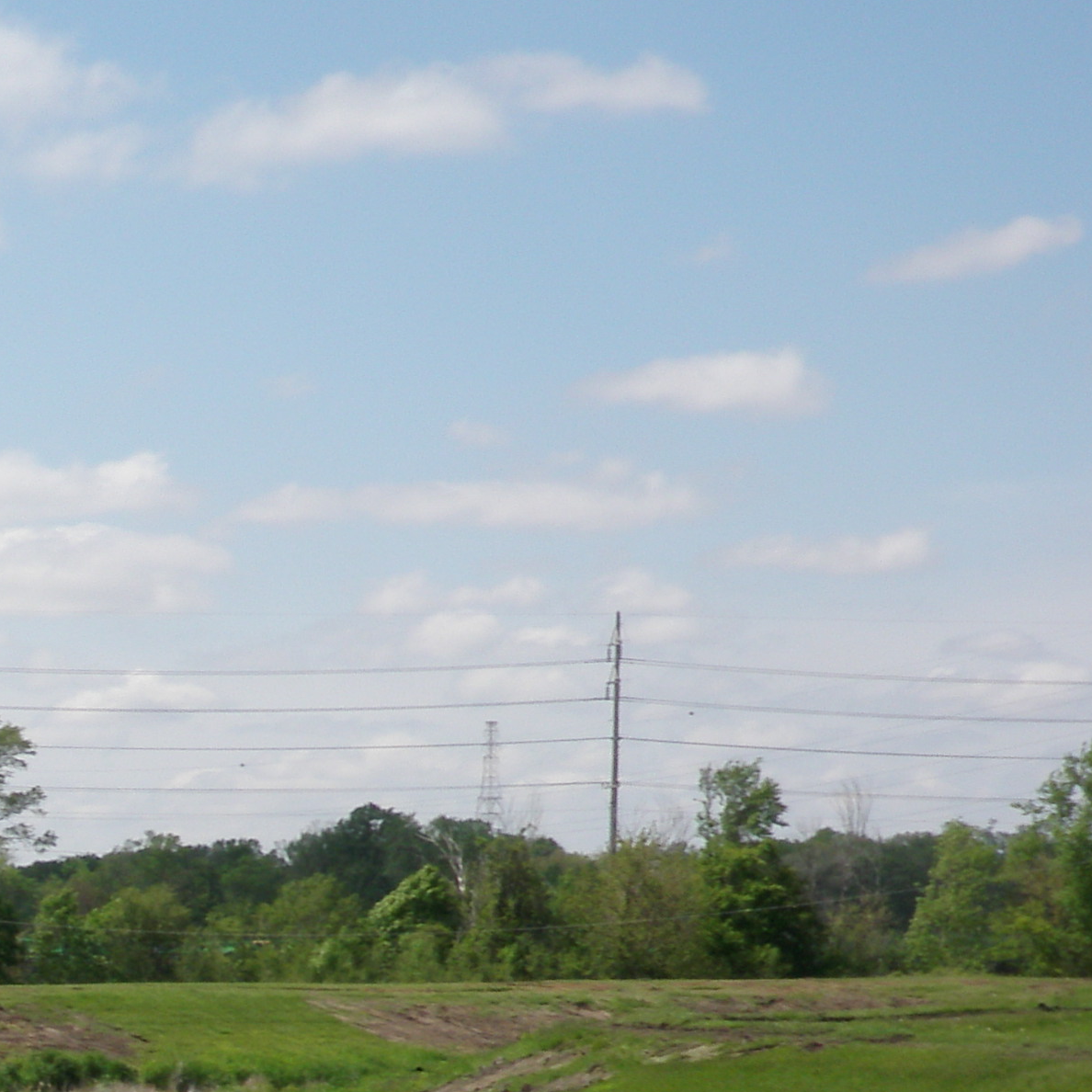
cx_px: -562
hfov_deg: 14.3
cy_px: 1177
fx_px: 4069
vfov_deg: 14.9
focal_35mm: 114
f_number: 6.3
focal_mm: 7.57
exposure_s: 1/160
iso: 50
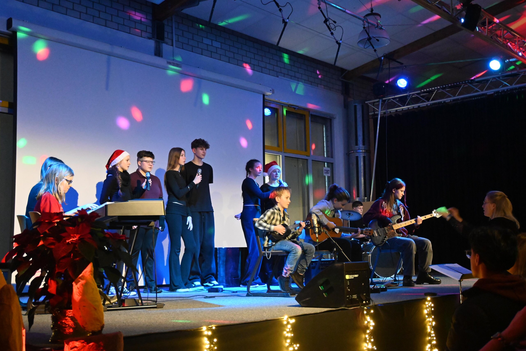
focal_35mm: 42
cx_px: 263
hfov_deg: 46.4
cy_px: 176
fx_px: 614
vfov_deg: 31.9
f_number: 5
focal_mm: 28
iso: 6400
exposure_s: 1/50
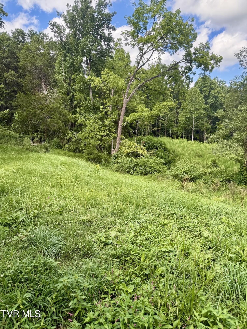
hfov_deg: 56.8
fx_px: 228
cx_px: 124
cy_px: 164
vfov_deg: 71.6
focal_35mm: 24
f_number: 1.78
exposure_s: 1/757
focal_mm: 6.76
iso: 80
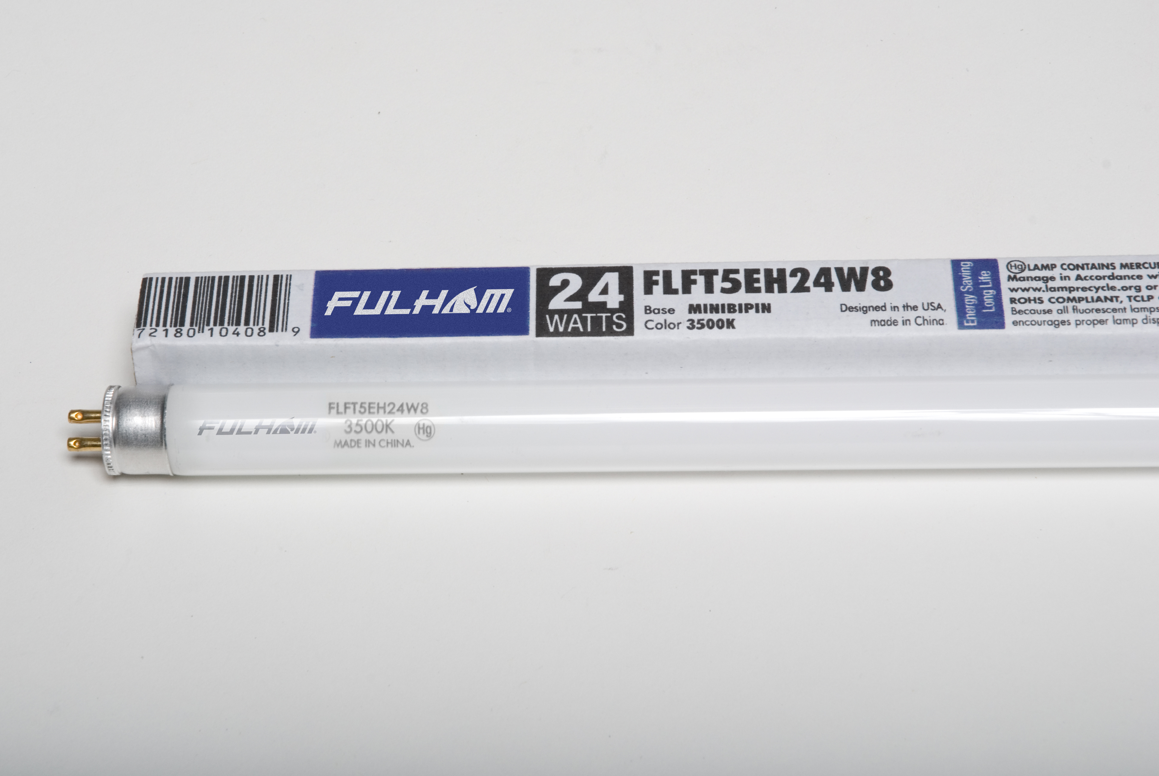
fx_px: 3384
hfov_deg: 19.4
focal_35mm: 105
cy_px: 388
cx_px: 580
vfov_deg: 13.1
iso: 160
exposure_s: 1/250
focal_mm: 70
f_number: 16
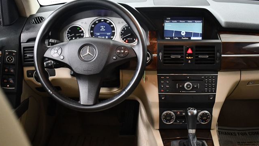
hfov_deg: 52.8
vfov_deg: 31.2
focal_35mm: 38
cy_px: 73
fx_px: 261
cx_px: 130
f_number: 3.5
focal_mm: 18
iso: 3200
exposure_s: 1/60
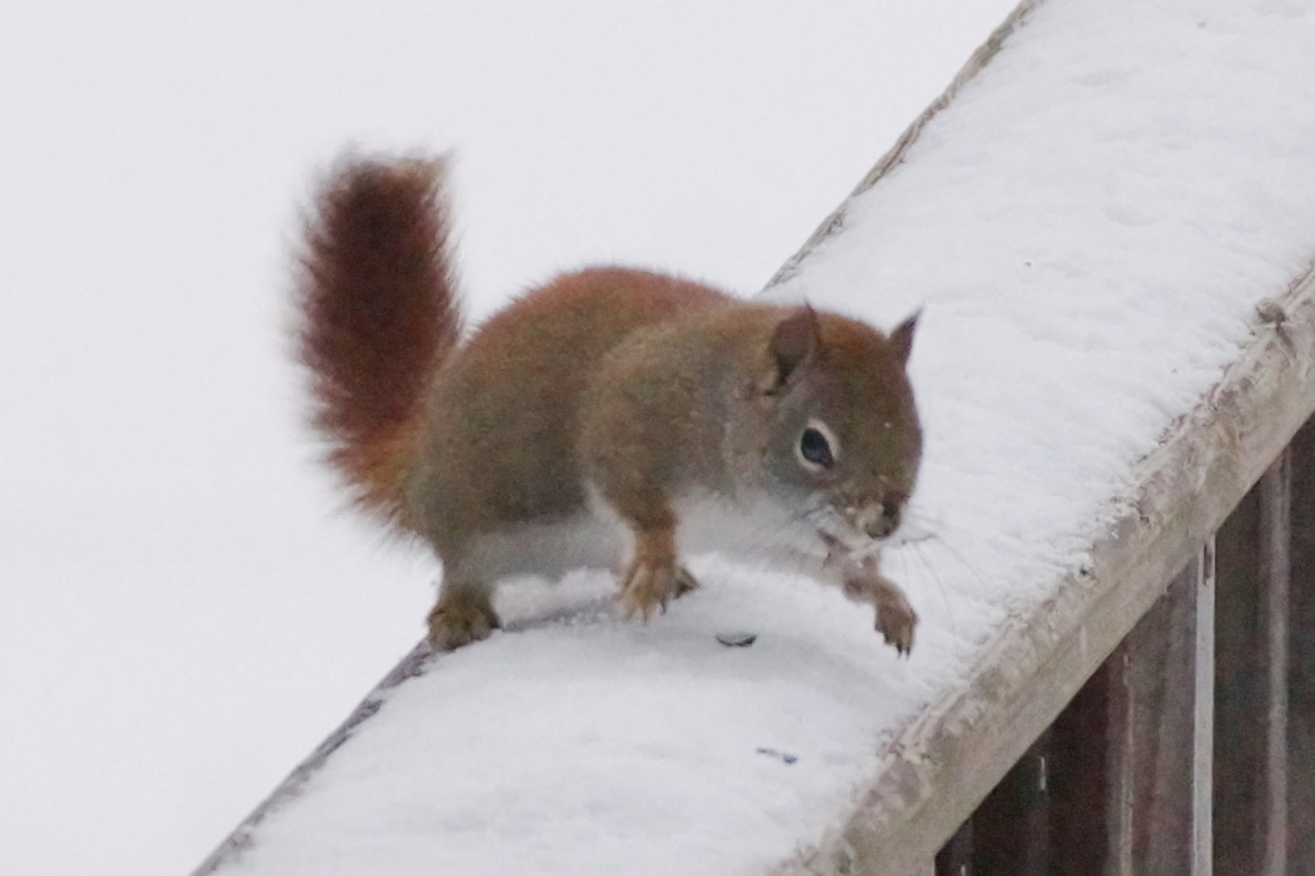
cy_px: 438
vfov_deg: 3.7
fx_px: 13693
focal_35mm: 375
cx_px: 658
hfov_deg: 5.5
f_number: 9
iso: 3200
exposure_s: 1/800
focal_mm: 250
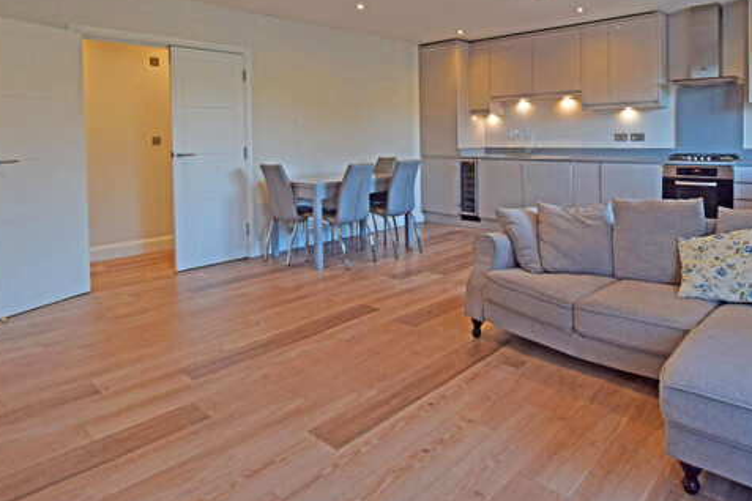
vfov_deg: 55.7
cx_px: 427
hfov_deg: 78.2
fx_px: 460
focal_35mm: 22
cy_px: 155
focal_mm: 10
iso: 400
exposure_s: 1/30
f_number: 7.1
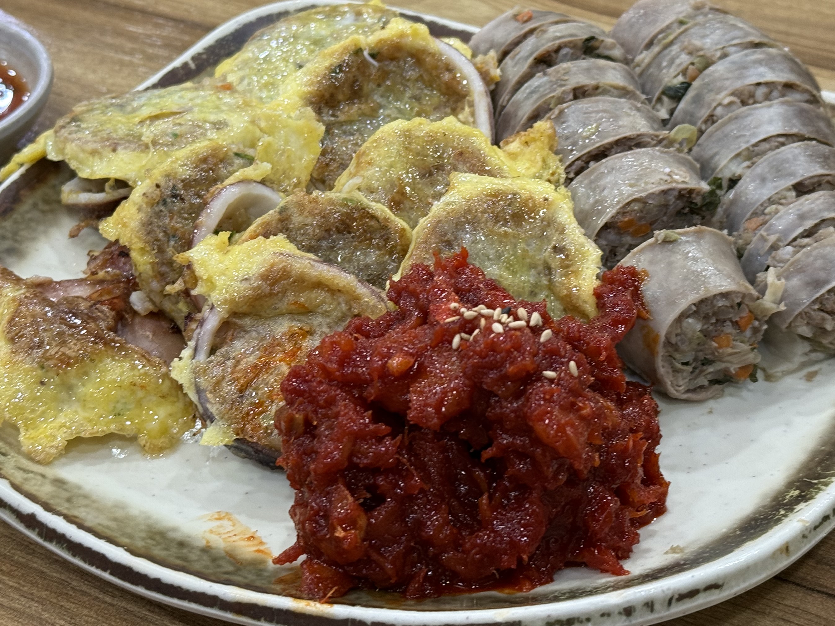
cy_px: 221
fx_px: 1737
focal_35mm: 72
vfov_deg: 20.4
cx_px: 442
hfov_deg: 27.0
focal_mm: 6.76
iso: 80
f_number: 1.78
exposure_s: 1/60
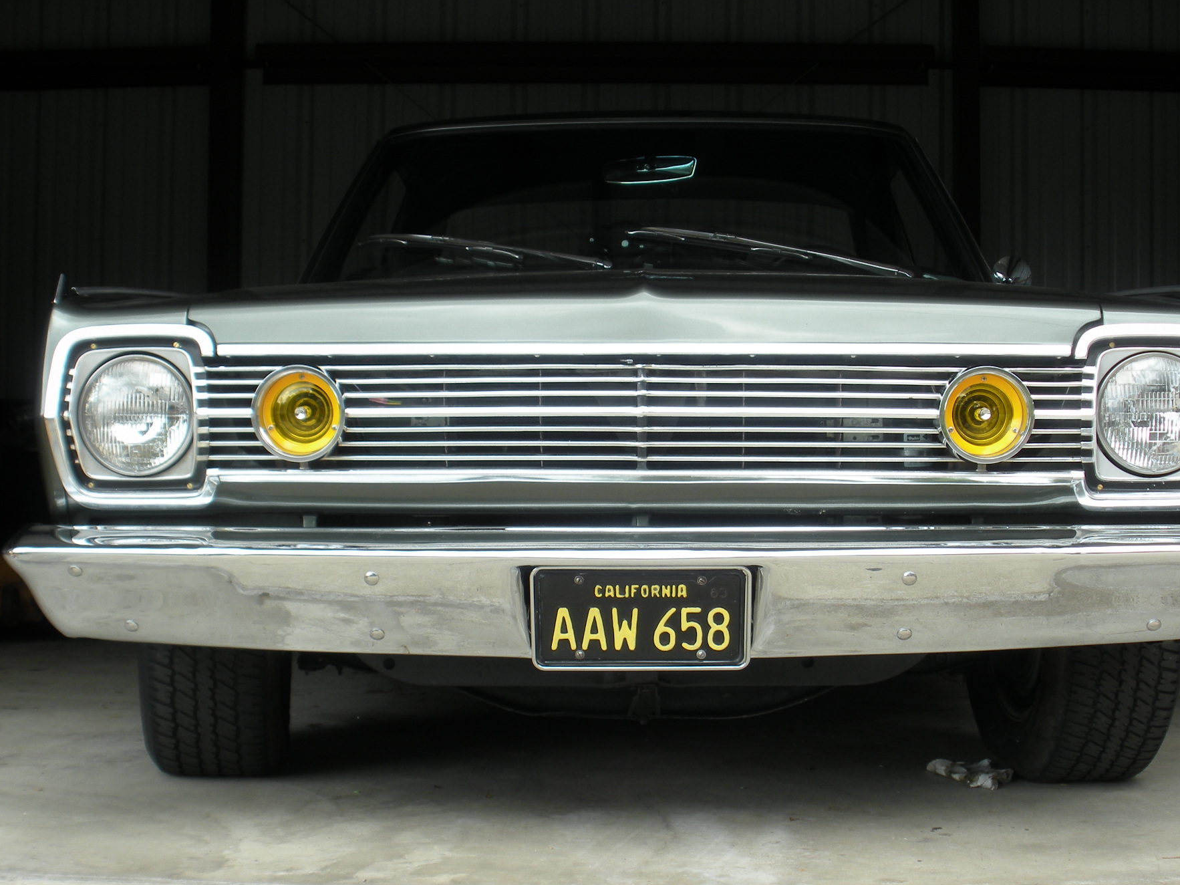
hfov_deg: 33.2
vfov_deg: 25.2
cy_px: 495
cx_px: 625
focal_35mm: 58
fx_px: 1977
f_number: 4.4
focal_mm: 9.1
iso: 64
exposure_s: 1/54.7
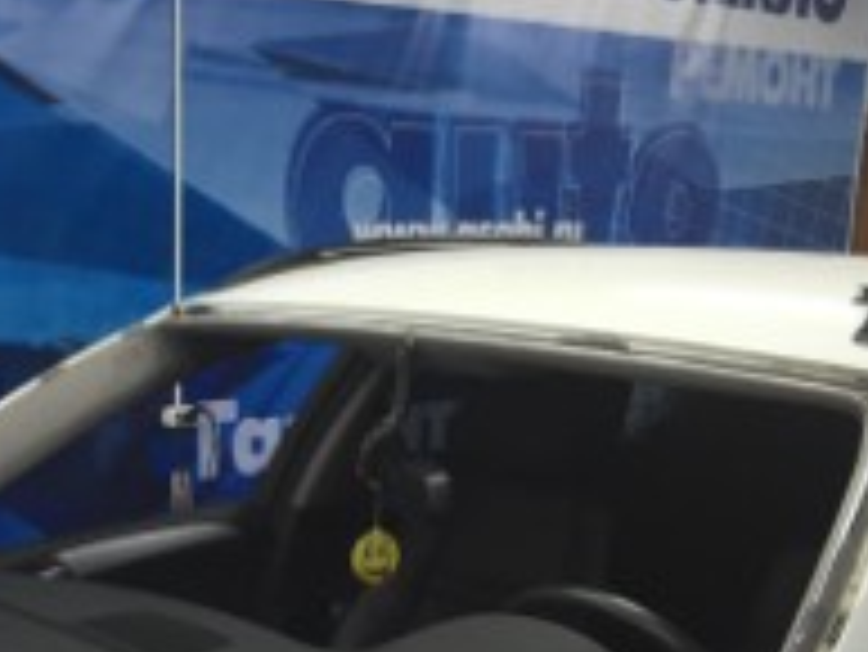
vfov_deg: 23.5
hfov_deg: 31.3
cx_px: 166
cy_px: 634
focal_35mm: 60
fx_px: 1505
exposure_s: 1/33
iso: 100
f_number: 2.2
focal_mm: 4.15
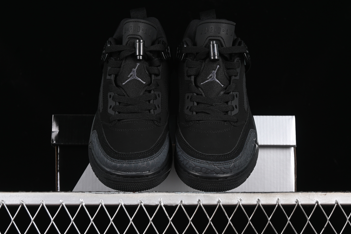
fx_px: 741
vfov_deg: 18.0
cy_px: 118
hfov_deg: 26.6
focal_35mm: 76
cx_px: 175
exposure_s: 1/60
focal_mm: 50
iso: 160
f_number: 6.3
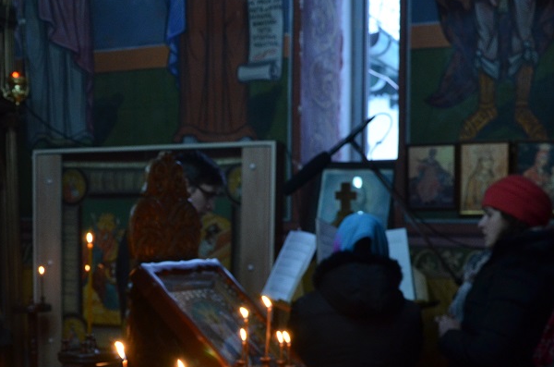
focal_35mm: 63
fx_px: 967
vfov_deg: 20.8
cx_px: 190
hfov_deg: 31.7
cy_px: 356
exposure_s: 1/60
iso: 800
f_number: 3.8
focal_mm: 21
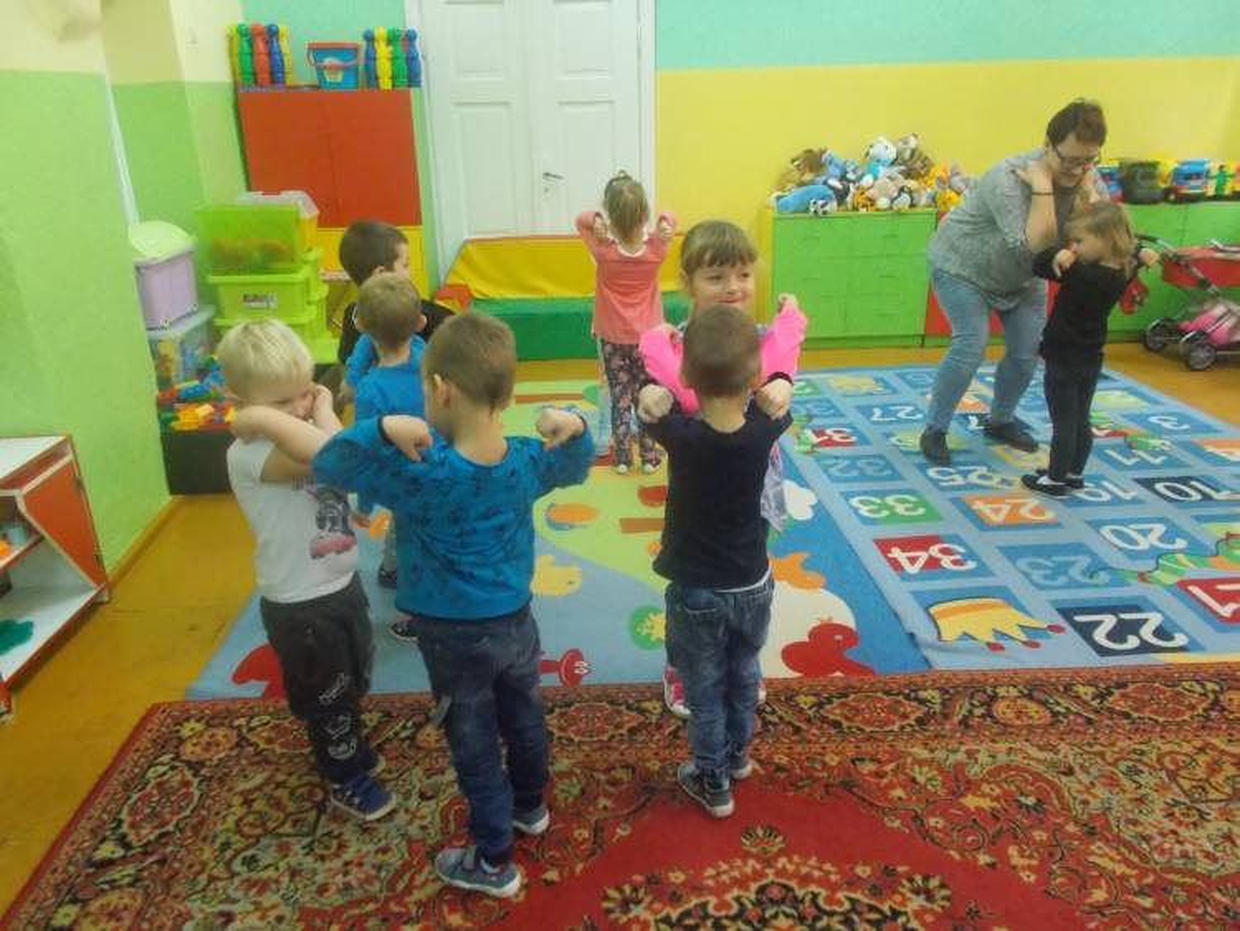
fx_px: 932
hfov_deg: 67.3
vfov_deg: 53.1
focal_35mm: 26
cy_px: 466
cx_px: 620
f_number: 3.2
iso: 800
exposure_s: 1/40
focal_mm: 4.6
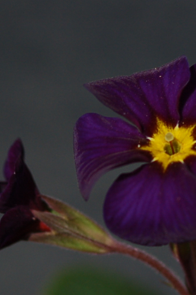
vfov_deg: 4.5
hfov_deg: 3.0
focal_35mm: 454
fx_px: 3713
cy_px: 257
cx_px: 224
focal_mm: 105
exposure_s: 1/3200
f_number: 4
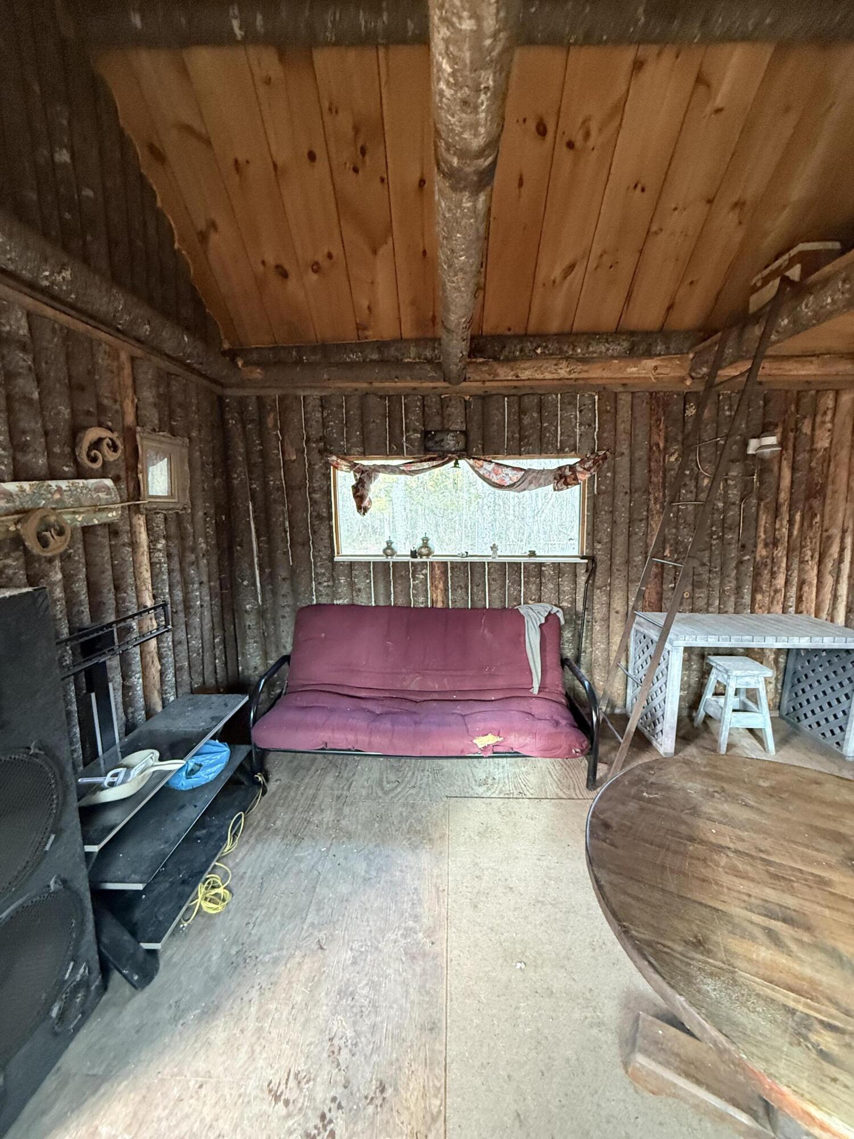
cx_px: 427
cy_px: 570
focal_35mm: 14
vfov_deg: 102.1
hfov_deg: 85.7
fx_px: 461
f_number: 2.2
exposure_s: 1/60
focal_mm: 2.22
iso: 500
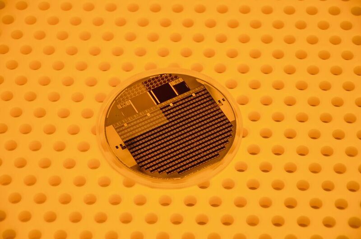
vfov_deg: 10.1
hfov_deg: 15.2
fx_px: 1351
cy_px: 120
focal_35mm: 135
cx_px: 180
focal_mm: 90
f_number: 5.6
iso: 500
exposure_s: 1/125
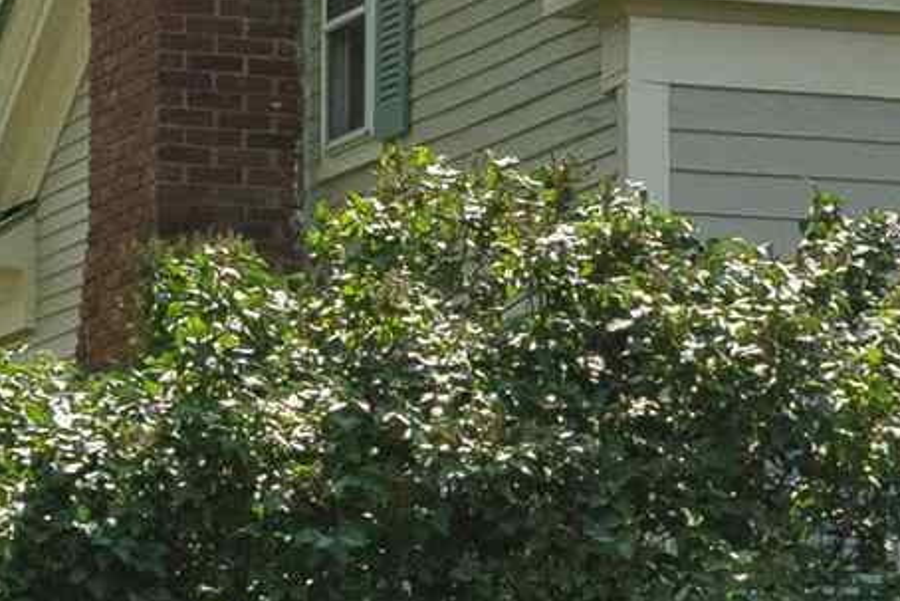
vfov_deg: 4.4
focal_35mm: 311
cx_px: 1550
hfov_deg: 6.5
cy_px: 349
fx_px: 7777
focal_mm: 31
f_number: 8
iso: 320
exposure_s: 1/400
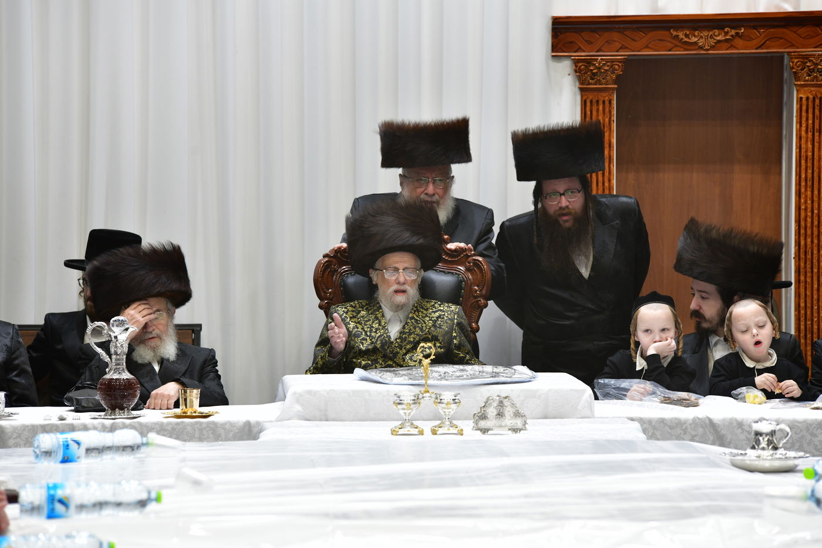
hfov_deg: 10.3
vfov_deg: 6.9
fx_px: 4566
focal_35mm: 200
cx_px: 411
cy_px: 274
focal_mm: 200
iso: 1250
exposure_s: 1/100
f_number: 5.6
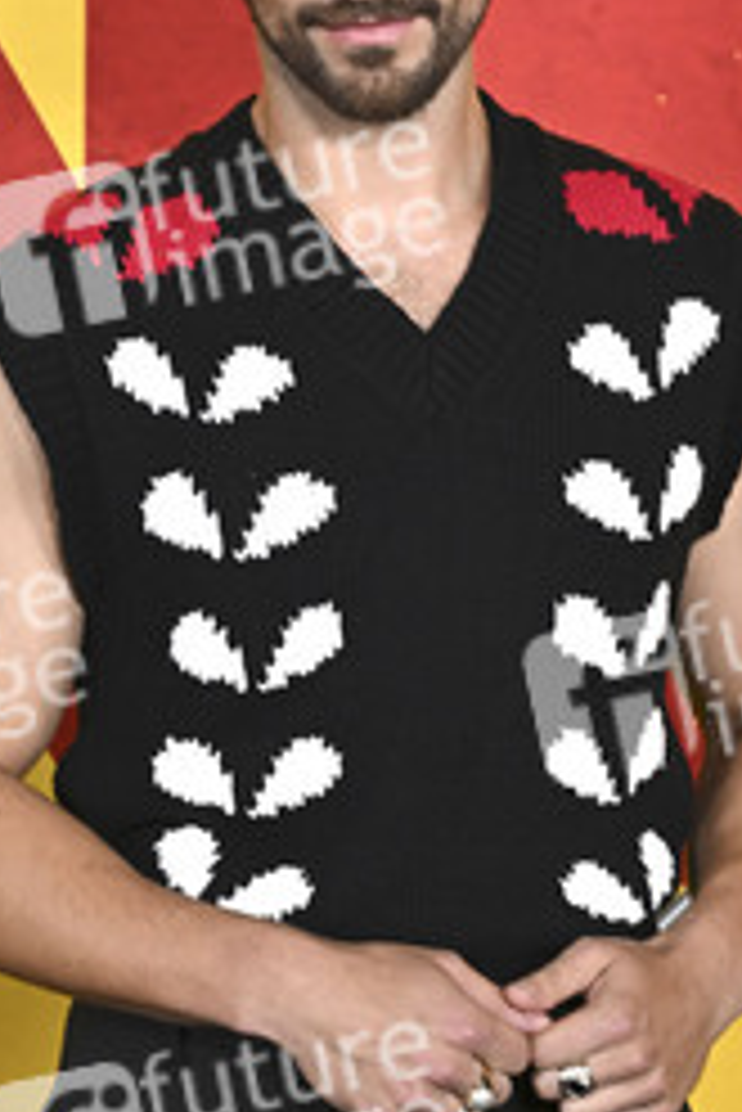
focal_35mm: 118
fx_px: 3643
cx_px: 346
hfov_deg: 11.6
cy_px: 455
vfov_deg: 17.3
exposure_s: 1/250
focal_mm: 73
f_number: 6.3
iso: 2000
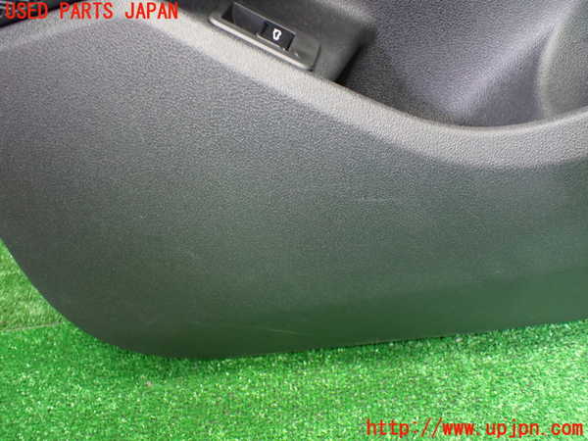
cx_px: 294
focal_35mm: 30
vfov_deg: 46.8
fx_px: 510
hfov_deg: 60.0
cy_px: 220
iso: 800
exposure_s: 1/50
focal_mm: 5.4
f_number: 2.3
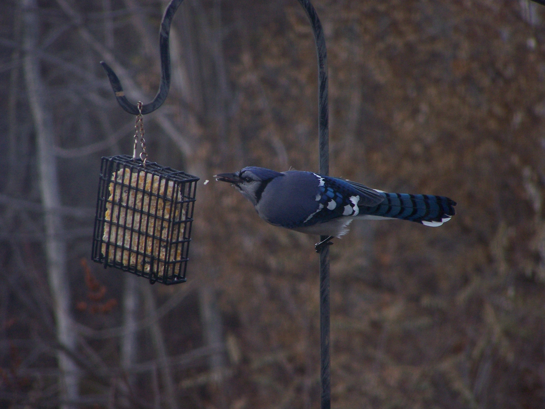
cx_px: 272
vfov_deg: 3.9
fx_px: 5983
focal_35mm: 380
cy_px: 204
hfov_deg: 5.2
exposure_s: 1/350
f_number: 3.7
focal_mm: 63
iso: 140
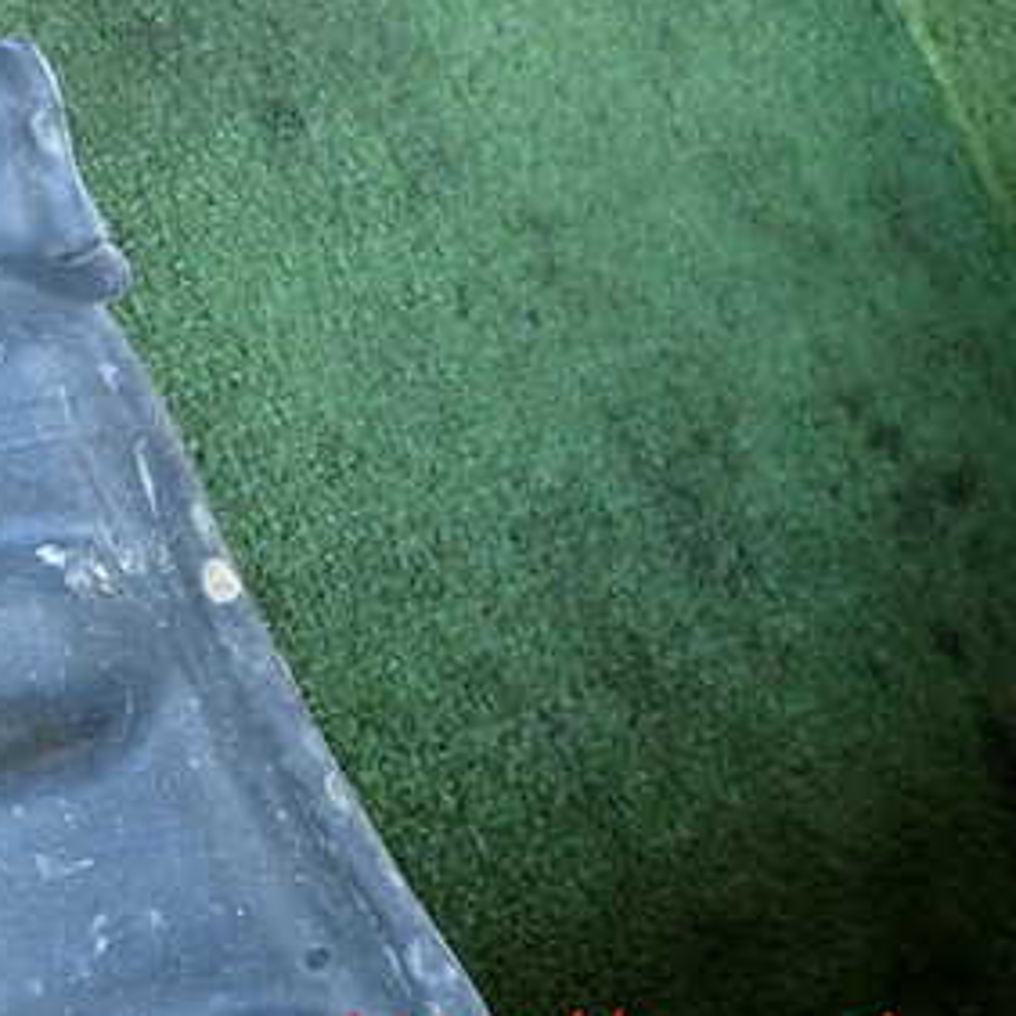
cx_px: 79
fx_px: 1561
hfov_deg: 33.9
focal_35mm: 47
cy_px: 285
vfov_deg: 35.4
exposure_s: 1/80
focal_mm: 4.5
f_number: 2
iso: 200
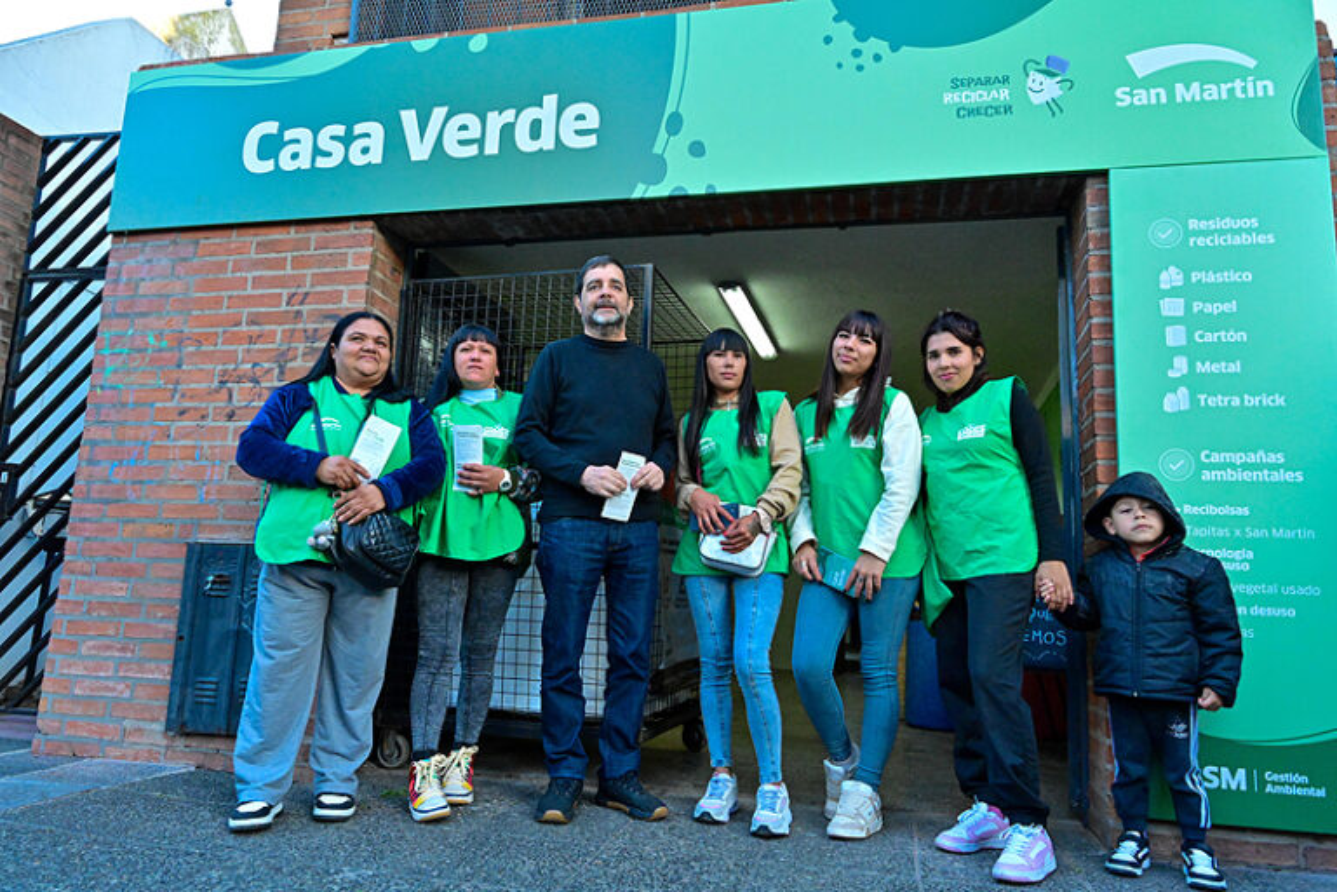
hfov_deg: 70.4
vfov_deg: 50.4
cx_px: 668
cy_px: 446
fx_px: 947
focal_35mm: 26
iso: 4000
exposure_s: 1/250
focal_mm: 25.5
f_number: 10
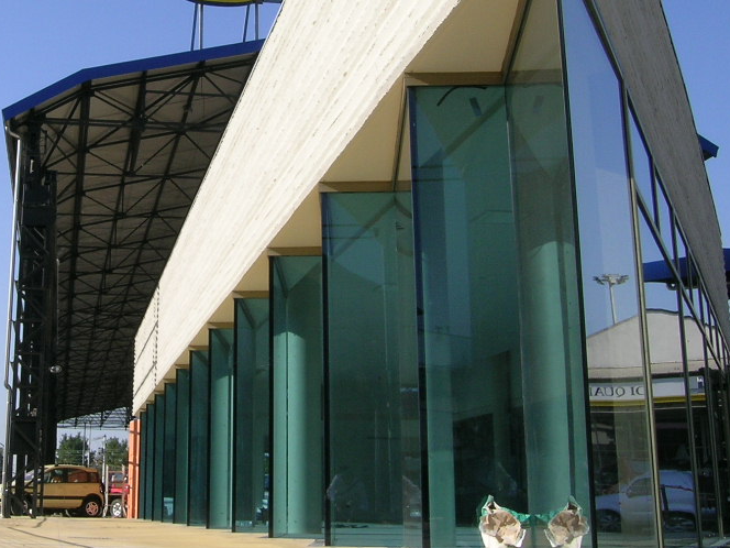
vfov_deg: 26.9
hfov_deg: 34.5
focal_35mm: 54
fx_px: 1139
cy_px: 185
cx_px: 146
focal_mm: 5.8
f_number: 7.1
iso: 50
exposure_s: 1/217
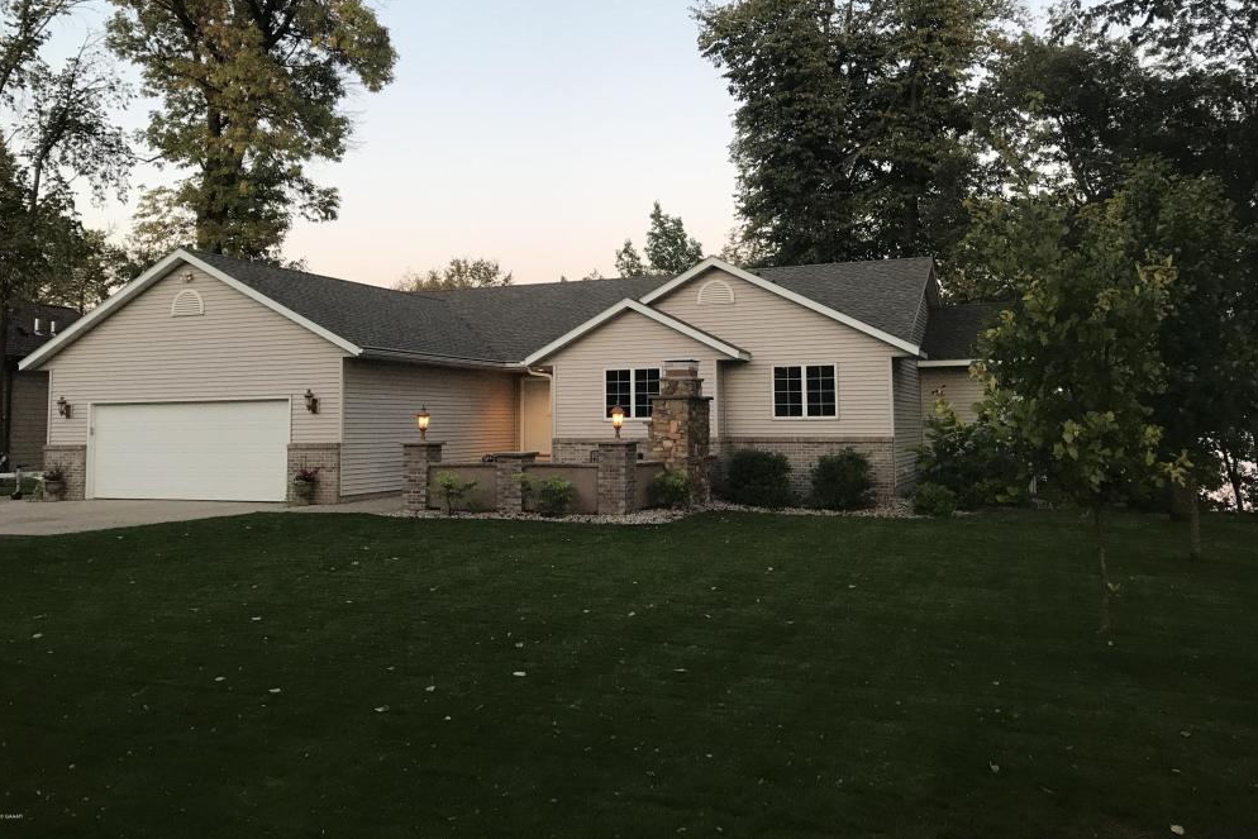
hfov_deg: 61.9
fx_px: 1048
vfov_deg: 43.5
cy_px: 361
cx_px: 633
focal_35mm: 30
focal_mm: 3.99
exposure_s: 1/30
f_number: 1.8
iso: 25
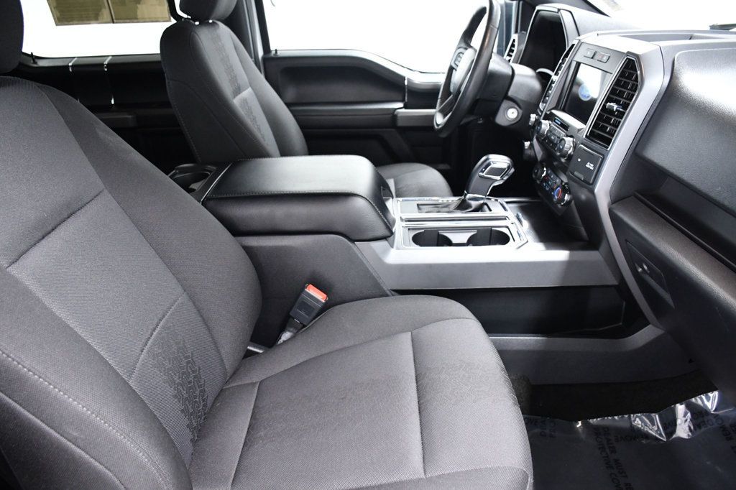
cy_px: 245
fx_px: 552
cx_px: 368
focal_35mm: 27
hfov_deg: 67.4
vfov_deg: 47.9
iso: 2500
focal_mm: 18
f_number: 4
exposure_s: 1/60
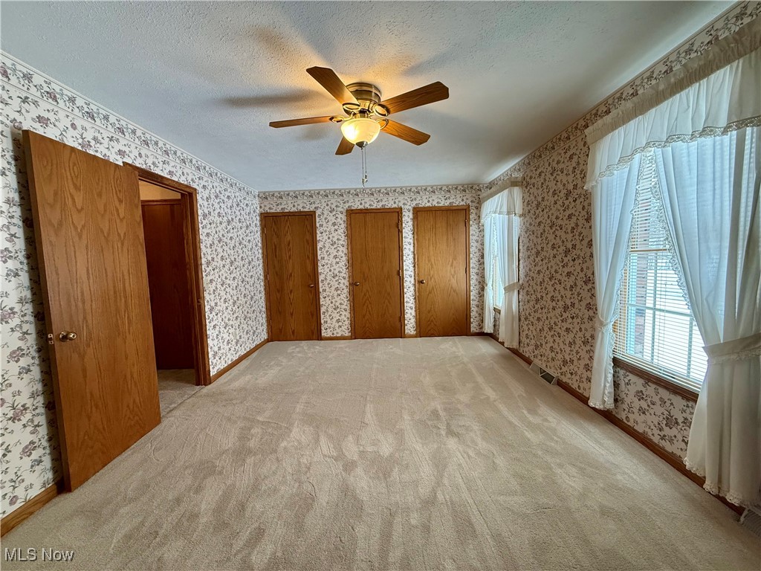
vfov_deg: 85.7
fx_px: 308
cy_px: 286
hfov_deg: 102.1
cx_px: 380
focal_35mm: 14
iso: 320
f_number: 2.2
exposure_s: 1/120
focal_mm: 2.22
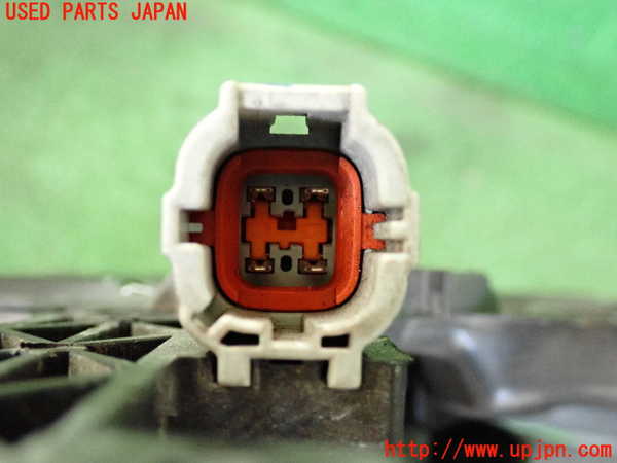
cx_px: 308
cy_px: 232
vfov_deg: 29.1
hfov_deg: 38.2
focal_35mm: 50
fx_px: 891
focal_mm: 9.01
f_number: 3.2
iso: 2500
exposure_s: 1/125
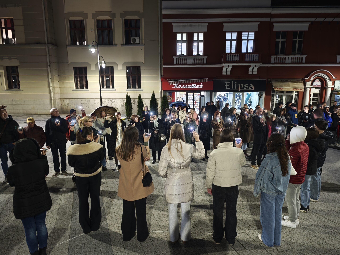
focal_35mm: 23
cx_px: 170
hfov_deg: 73.9
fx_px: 226
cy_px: 128
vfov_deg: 58.9
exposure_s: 1/25
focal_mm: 8.72
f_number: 1.63
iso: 2000
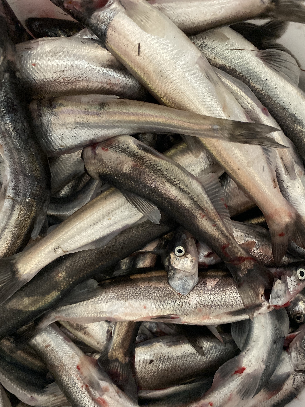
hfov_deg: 49.7
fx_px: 329
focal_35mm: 28
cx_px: 158
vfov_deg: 63.4
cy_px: 217
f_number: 1.8
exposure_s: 1/30
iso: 800
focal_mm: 4.25
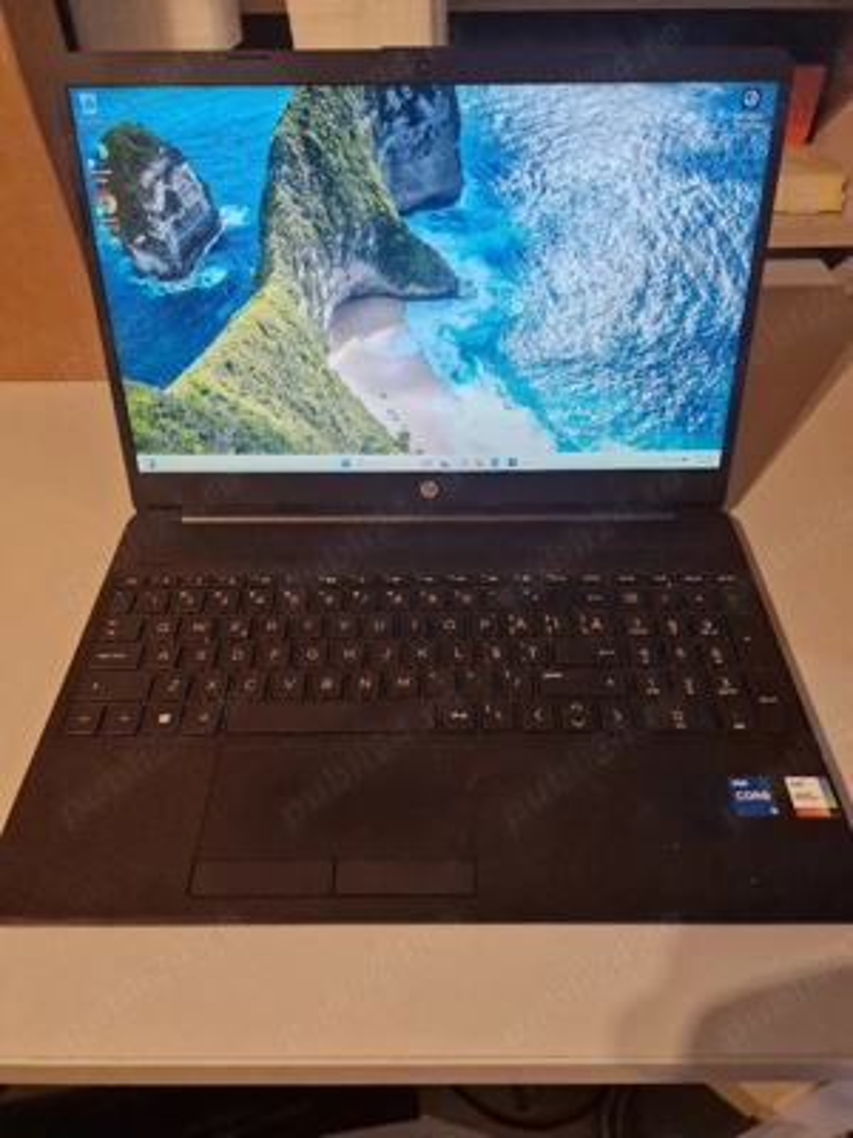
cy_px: 569
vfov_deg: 73.9
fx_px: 756
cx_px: 426
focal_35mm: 23
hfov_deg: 58.9
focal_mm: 6.4
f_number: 1.8
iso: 500
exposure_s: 1/100
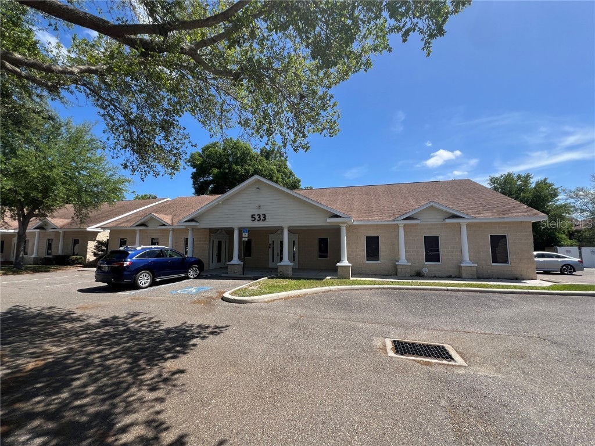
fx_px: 223
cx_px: 298
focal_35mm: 13
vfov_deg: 89.9
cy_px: 223
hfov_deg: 106.2
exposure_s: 1/1193
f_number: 1.8
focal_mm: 1.57
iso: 32
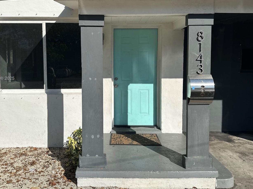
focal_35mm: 31
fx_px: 227
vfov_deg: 45.3
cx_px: 113
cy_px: 79
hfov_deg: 58.2
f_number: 1.78
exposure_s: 1/9709
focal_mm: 6.86
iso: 80
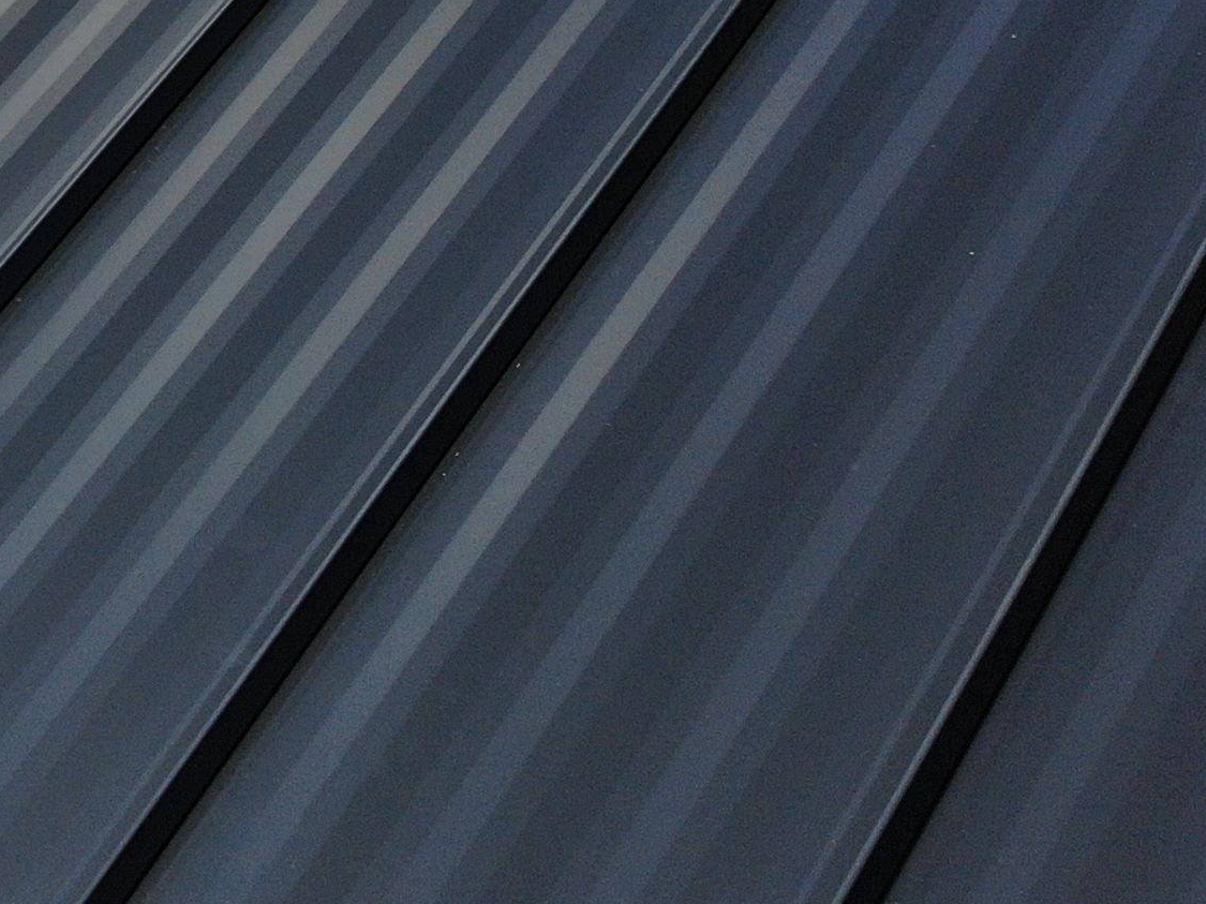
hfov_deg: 20.0
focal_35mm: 86
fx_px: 2995
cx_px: -534
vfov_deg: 15.7
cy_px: -471
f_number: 2.8
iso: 100
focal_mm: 4.5
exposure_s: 1/639
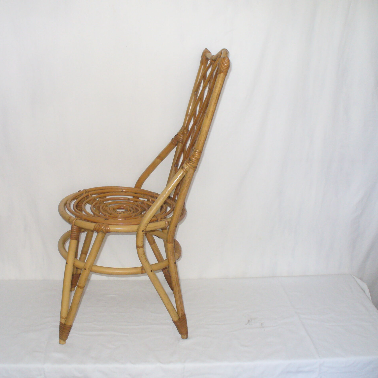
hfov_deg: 38.3
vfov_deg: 38.3
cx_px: 170
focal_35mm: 44
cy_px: 189
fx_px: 544
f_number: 2.8
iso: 200
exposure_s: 1/30
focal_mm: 6.1
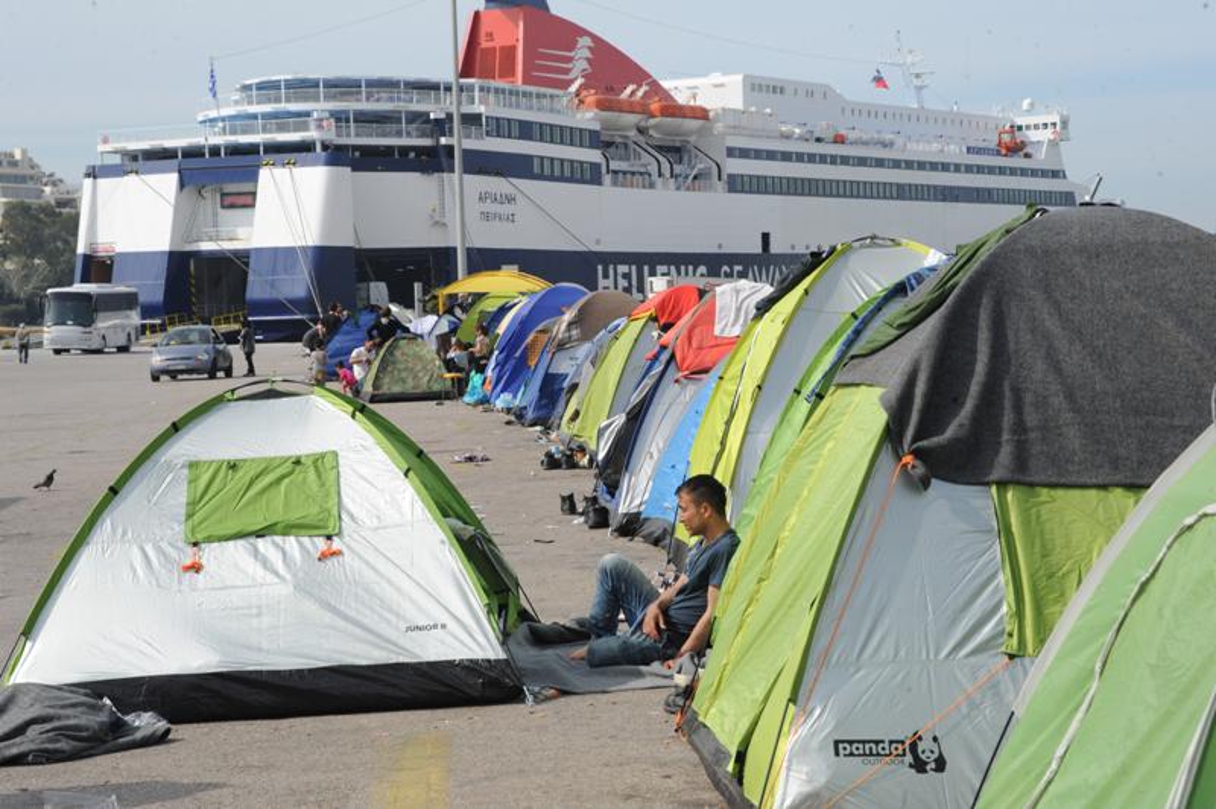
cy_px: 404
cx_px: 608
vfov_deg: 16.6
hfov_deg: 24.8
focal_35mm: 82
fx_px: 2767
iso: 1250
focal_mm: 82
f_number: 16
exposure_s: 1/1000
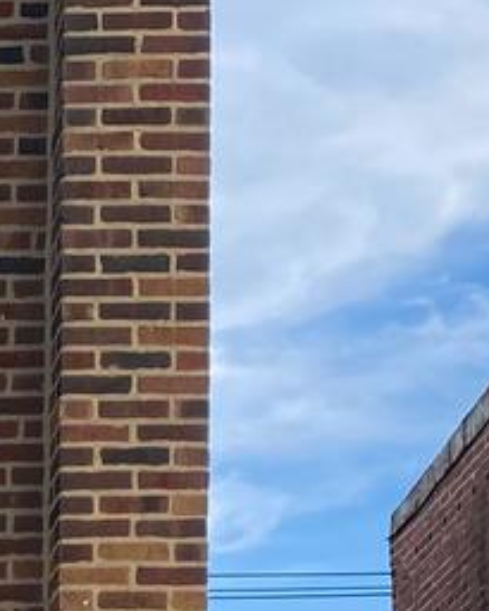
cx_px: -520
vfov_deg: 11.8
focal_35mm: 152
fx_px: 2748
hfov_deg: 9.4
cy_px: 1064
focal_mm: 4.25
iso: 32
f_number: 1.8
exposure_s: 1/651
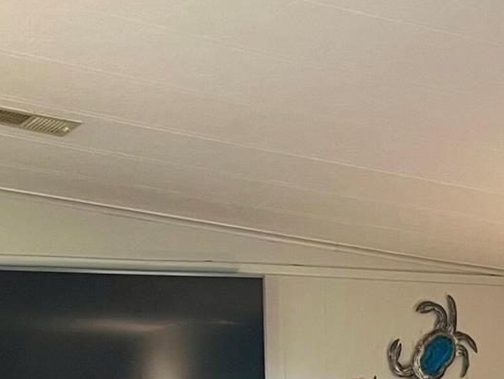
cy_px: 636
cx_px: 258
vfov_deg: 13.3
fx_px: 1486
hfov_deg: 19.3
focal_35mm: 102
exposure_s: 1/60
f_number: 1.6
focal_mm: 4.2
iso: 250
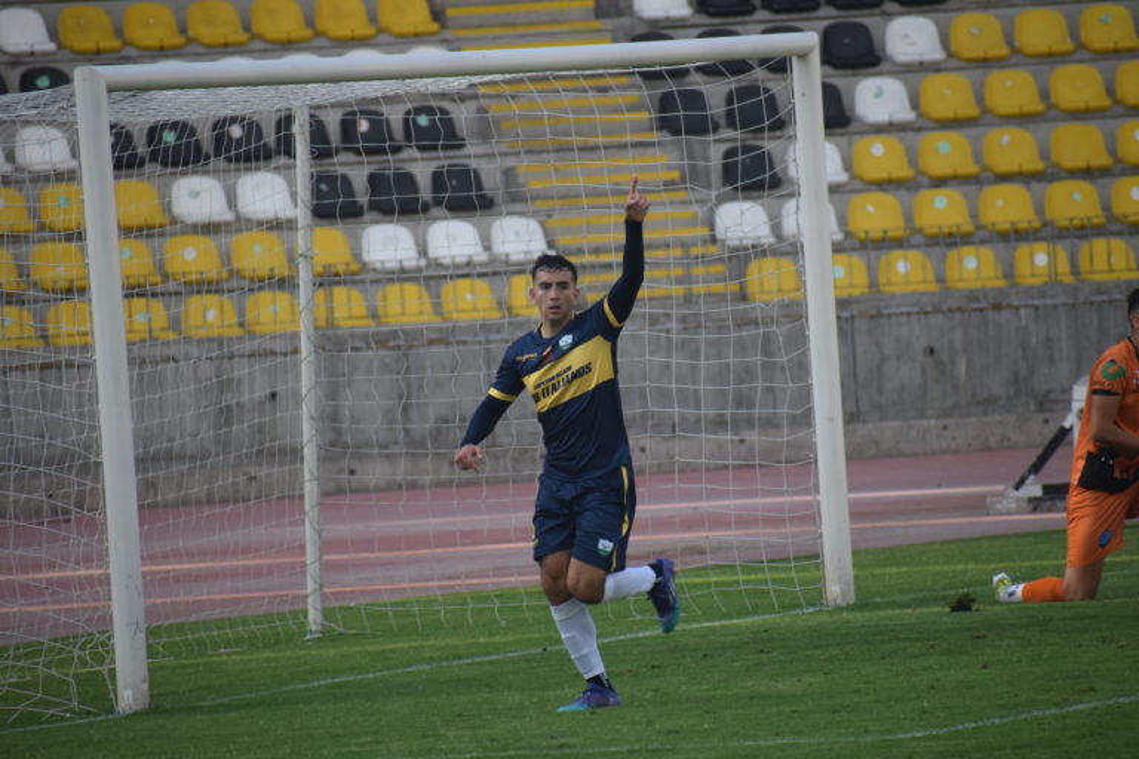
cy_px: 380
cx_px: 570
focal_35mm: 450
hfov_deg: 4.6
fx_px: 14236
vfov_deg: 3.1
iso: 800
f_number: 6.3
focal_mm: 300
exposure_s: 1/1000
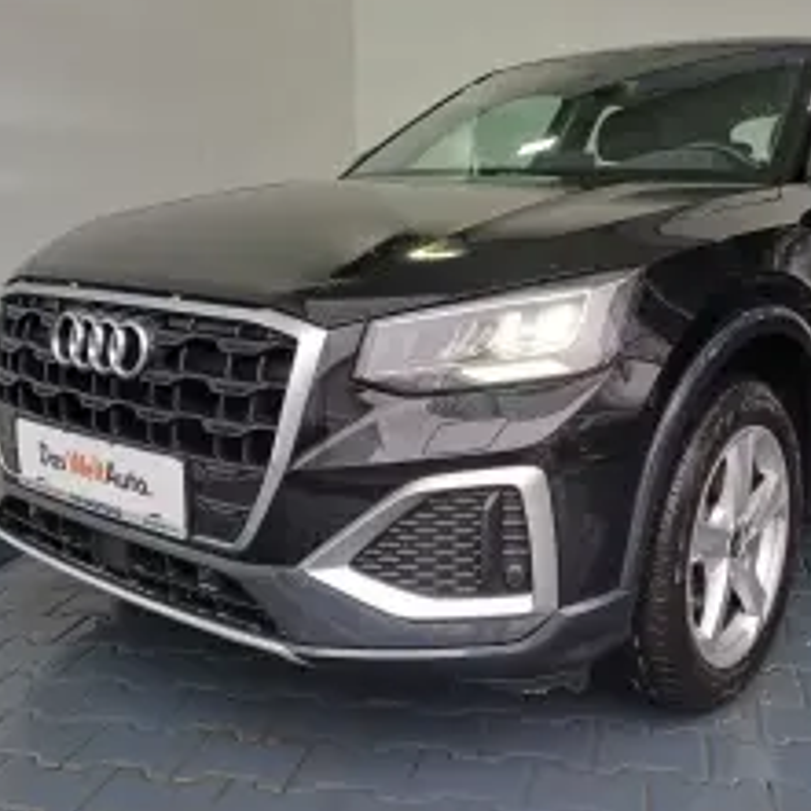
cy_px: 349
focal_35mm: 36
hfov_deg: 45.7
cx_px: 506
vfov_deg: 45.9
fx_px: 954
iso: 80
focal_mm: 4.65
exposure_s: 1/100
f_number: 1.8
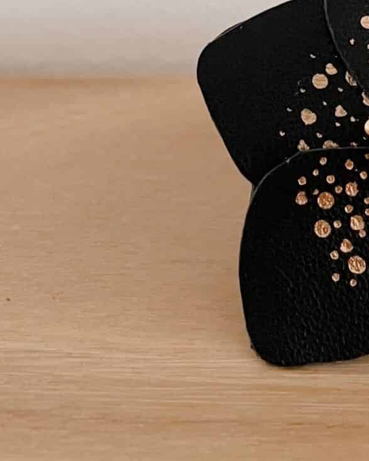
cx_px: 221
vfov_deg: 19.4
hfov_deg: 17.3
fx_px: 1215
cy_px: -184
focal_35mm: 89
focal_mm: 4.2
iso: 125
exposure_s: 1/50
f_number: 1.6
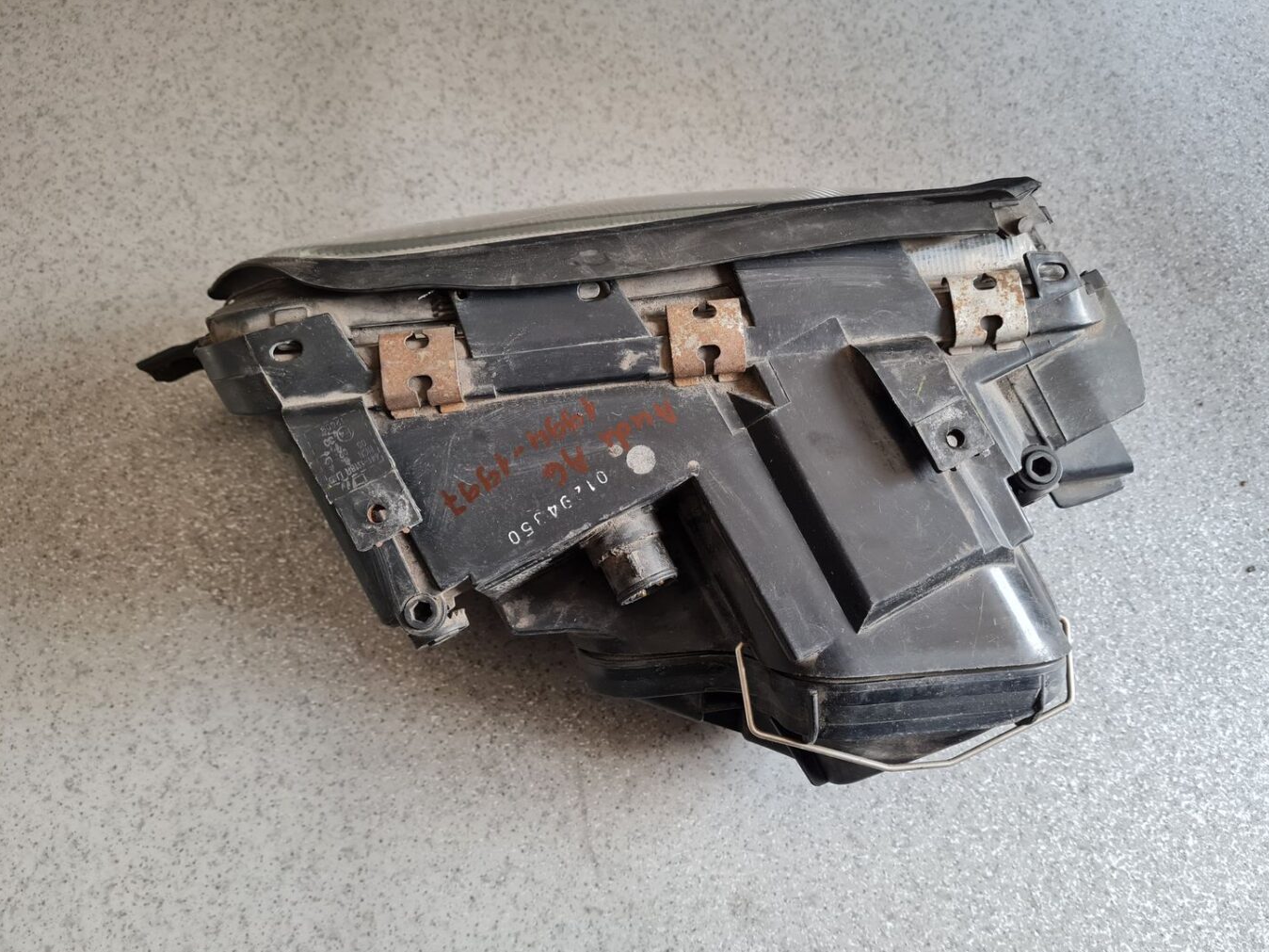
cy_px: 489
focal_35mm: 27
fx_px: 990
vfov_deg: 51.3
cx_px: 655
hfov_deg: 65.3
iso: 125
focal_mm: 5.4
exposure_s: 1/100
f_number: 1.8
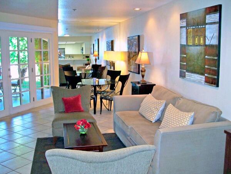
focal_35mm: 37
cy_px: 87
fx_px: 247
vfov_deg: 38.7
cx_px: 116
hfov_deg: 50.1
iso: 200
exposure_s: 1/60
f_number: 2.8
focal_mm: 7.8
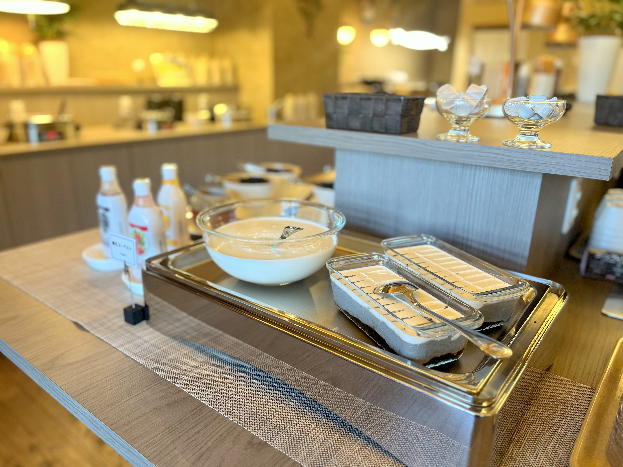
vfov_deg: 53.1
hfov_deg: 67.3
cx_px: 312
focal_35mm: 26
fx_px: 468
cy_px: 234
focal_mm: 5.1
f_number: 1.6
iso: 160
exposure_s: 1/50
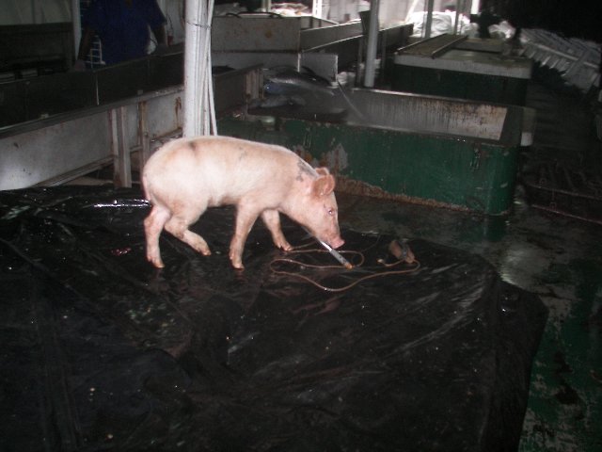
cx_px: 301
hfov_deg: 51.4
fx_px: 626
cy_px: 226
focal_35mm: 36
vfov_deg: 39.7
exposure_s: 1/30
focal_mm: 6
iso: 100
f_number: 2.8
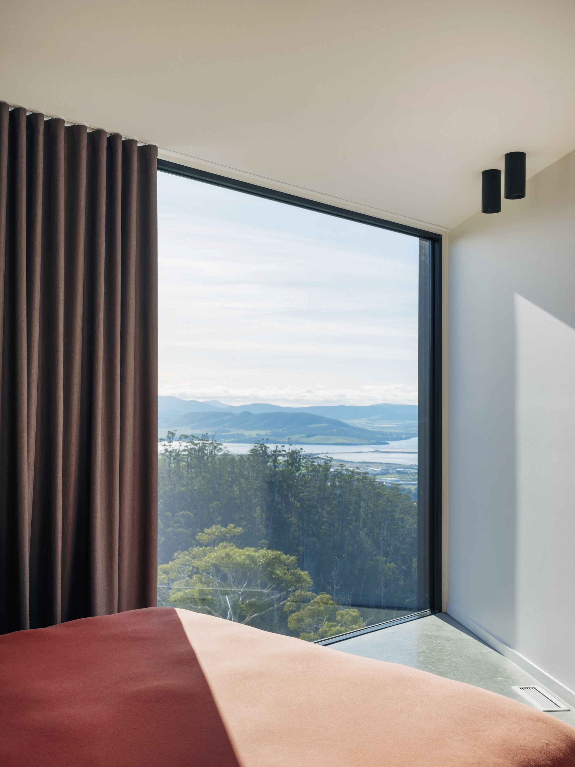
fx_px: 797
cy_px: 384
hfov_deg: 39.7
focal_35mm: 36
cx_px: 288
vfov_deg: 51.4
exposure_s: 1/160
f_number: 11
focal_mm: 44.9
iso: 100
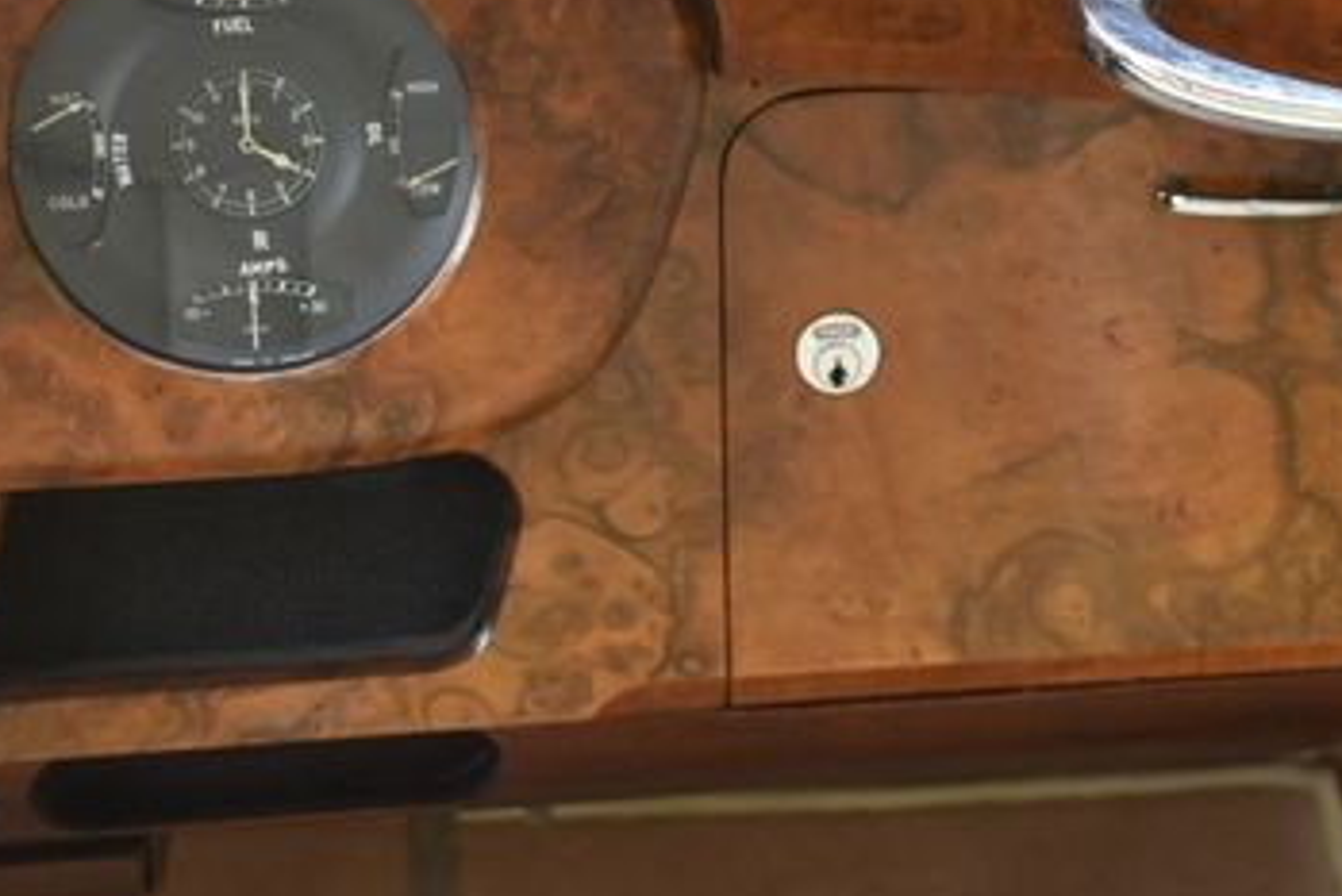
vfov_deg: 12.4
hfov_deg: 18.4
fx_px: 4102
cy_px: 269
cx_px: 1084
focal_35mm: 110
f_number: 5.6
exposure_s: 1/125
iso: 800
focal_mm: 40
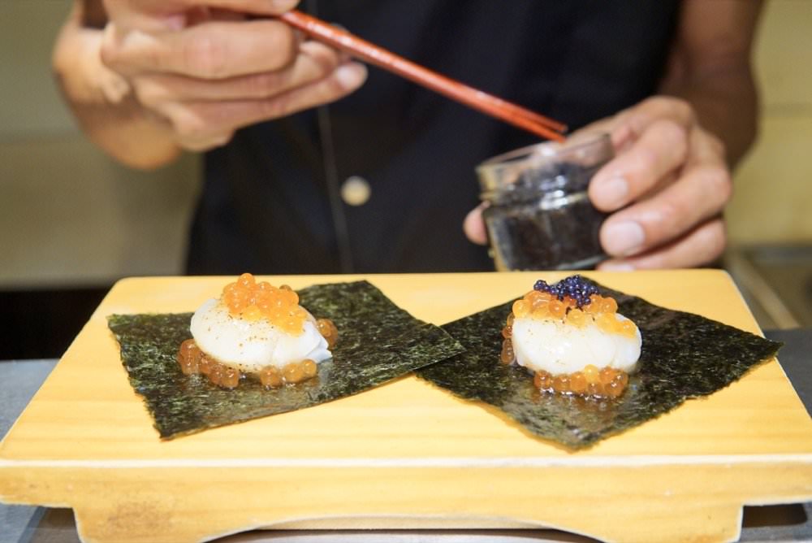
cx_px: 406
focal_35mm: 45
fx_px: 1016
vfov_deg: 29.9
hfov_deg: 43.6
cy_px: 272
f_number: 4
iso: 500
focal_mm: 30
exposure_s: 1/60
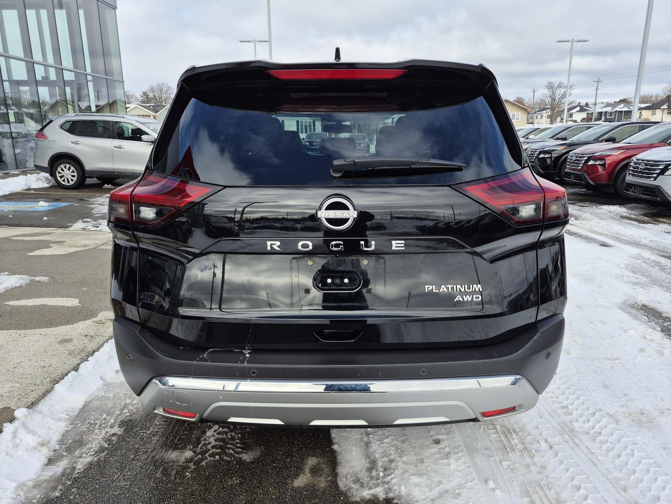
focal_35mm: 23
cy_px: 252
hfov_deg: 73.9
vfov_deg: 58.9
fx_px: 446
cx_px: 336
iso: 25
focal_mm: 5.4
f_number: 1.8
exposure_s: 1/1288
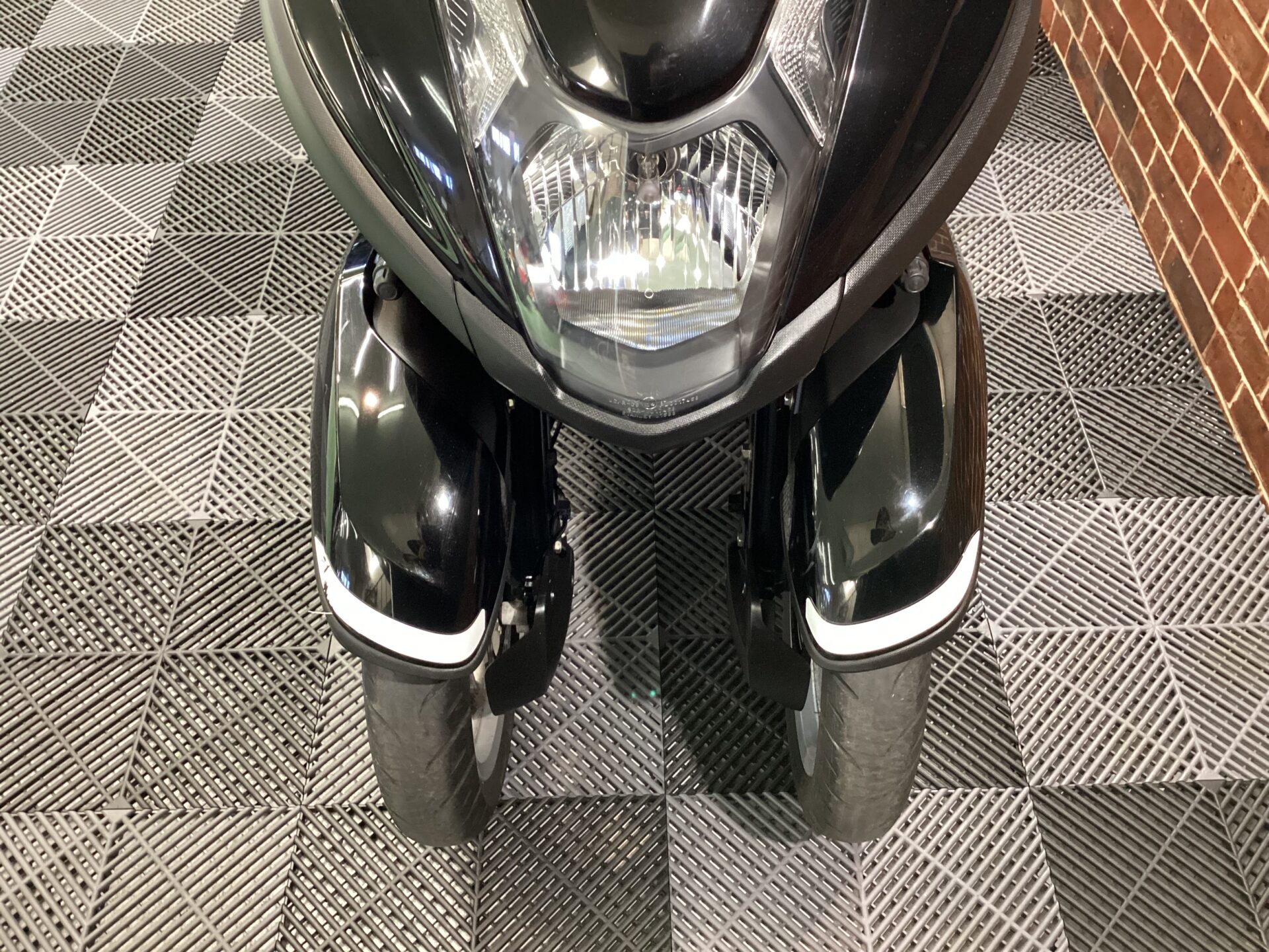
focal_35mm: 31
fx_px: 1136
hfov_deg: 58.4
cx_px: 634
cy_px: 476
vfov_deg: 45.4
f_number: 2.4
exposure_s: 1/40
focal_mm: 3.3
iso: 400
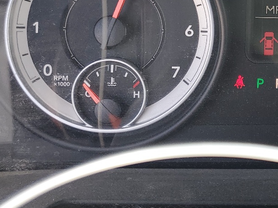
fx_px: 546
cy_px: -3
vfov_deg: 20.9
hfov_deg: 26.3
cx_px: 308
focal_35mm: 68
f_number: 1.5
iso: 50
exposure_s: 1/256
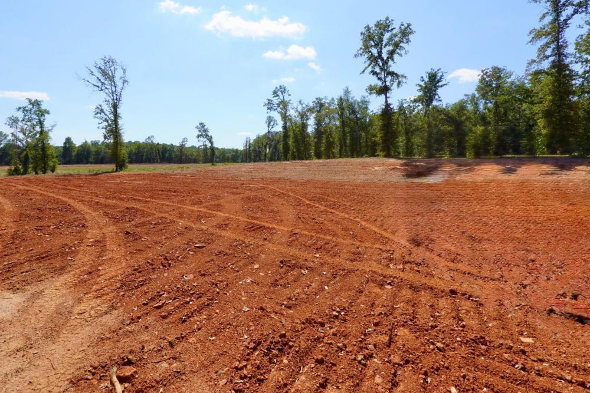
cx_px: 269
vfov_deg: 66.9
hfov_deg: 89.8
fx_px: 295
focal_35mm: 18
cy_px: 160
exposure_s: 1/160
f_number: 10
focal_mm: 10
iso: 100
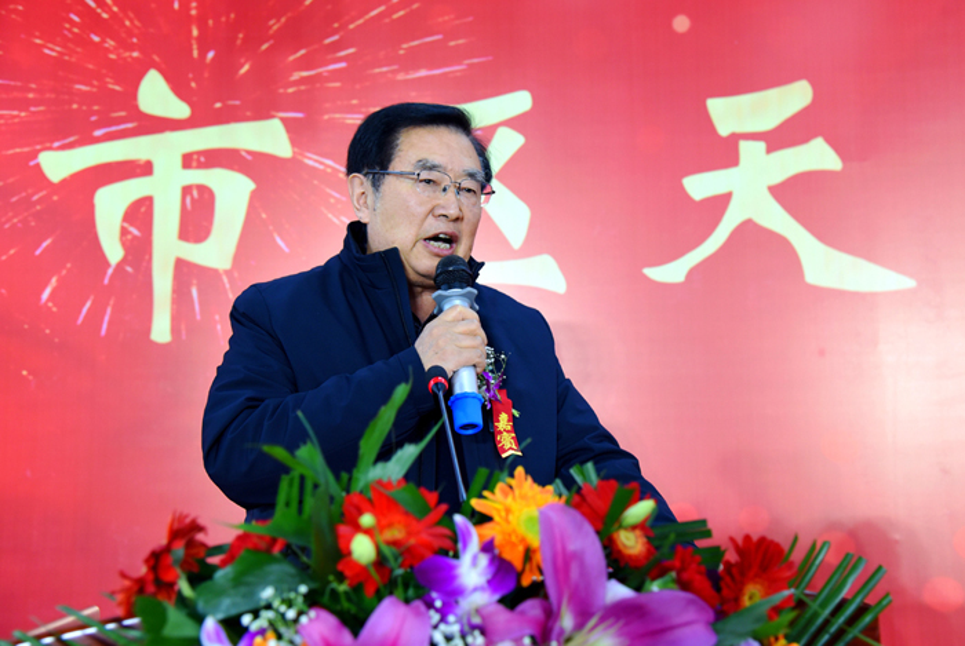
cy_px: 323
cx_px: 482
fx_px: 1235
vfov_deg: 29.3
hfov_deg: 42.7
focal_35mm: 46
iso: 1600
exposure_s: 1/80
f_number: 5
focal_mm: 46
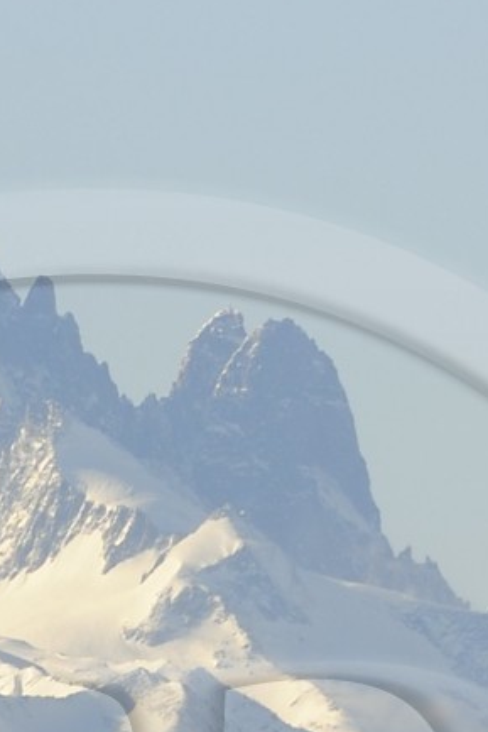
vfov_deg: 1.9
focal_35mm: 1108
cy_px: 979
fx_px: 22510
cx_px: 93
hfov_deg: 1.2
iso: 200
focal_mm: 200
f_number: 14
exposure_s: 1/160
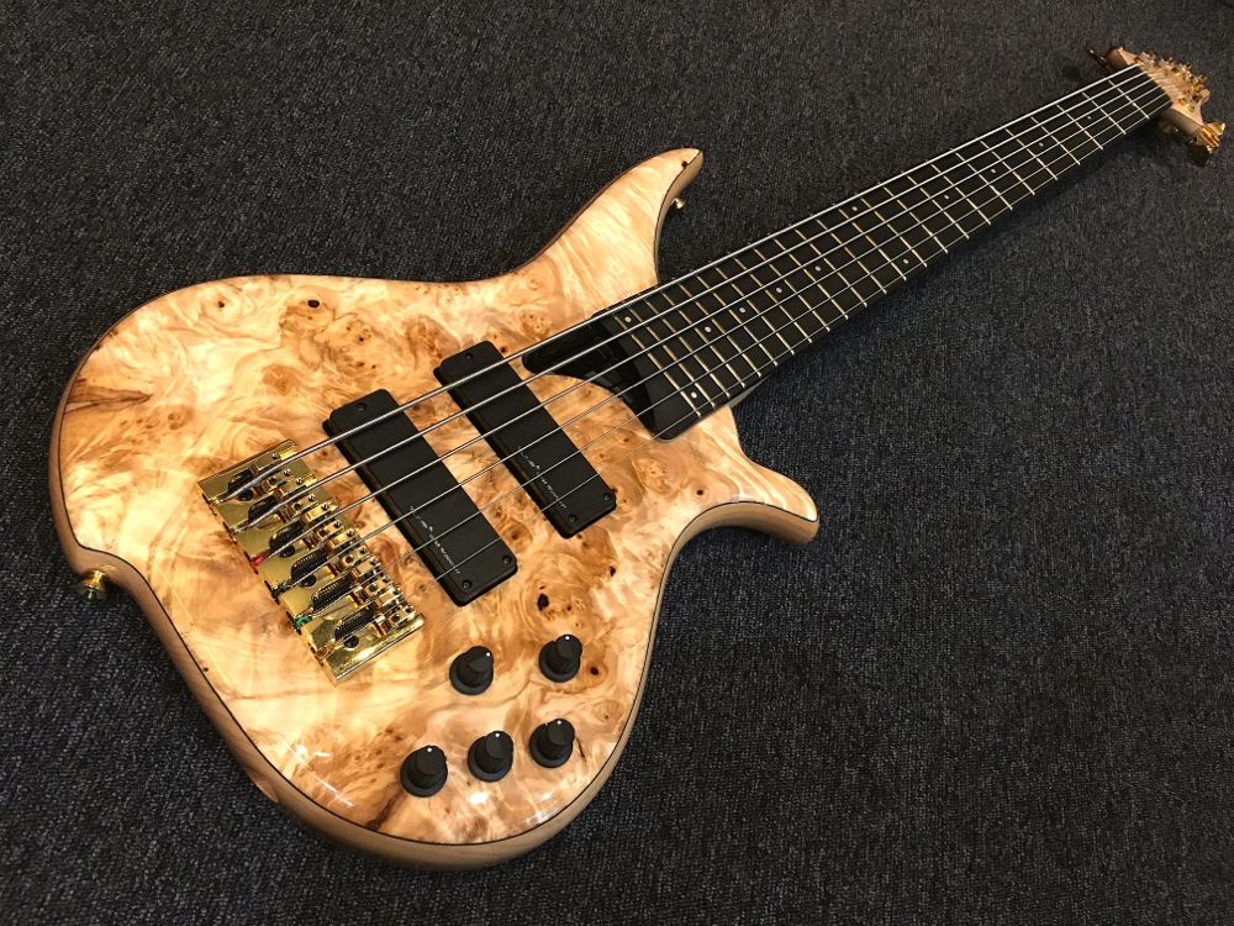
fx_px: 1034
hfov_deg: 61.7
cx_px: 617
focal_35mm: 29
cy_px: 463
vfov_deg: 48.2
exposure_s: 1/30
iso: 160
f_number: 2.2
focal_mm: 4.15
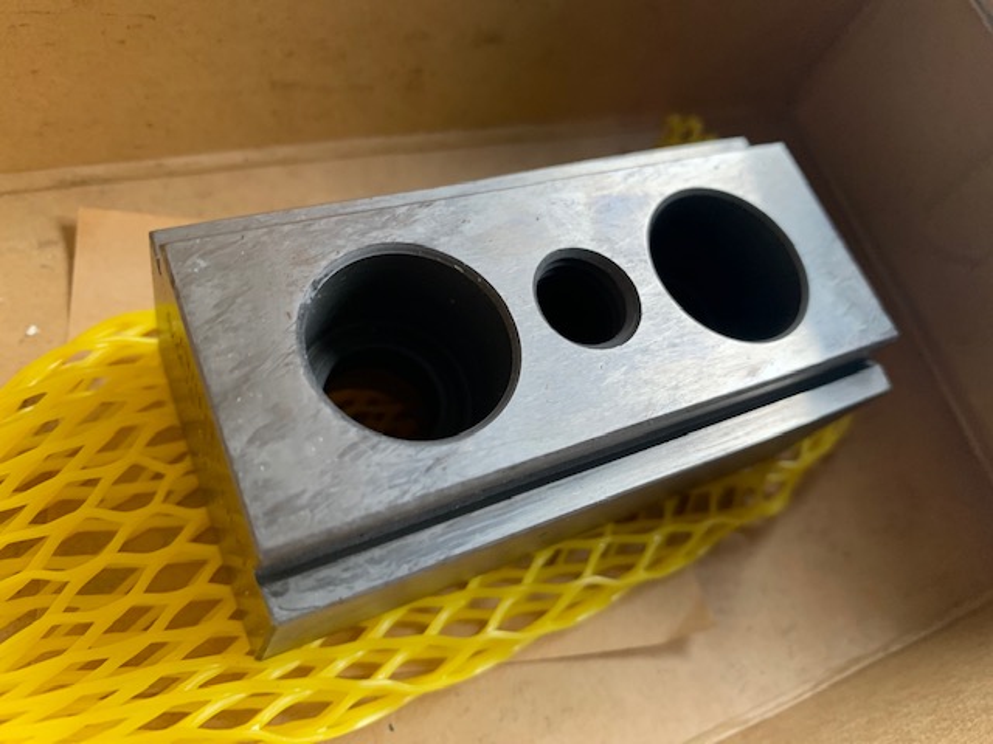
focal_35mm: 26
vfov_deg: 53.1
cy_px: 372
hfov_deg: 67.3
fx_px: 746
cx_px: 496
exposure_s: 1/60
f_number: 1.8
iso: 100
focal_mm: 4.25
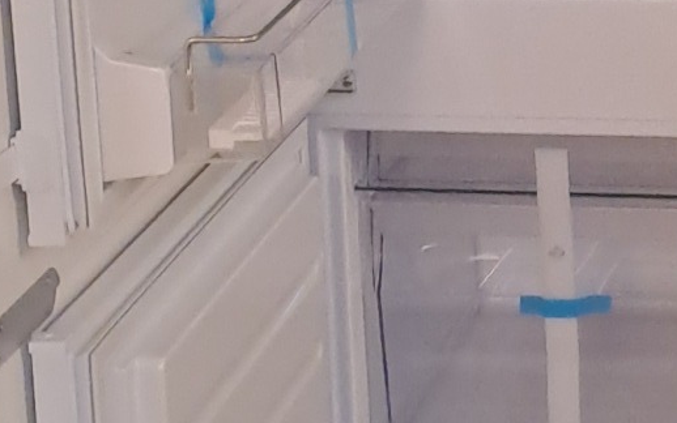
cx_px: 755
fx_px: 2418
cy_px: -162
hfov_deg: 15.5
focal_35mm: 131
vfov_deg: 9.8
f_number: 1.8
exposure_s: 1/50
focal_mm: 4.65
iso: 320
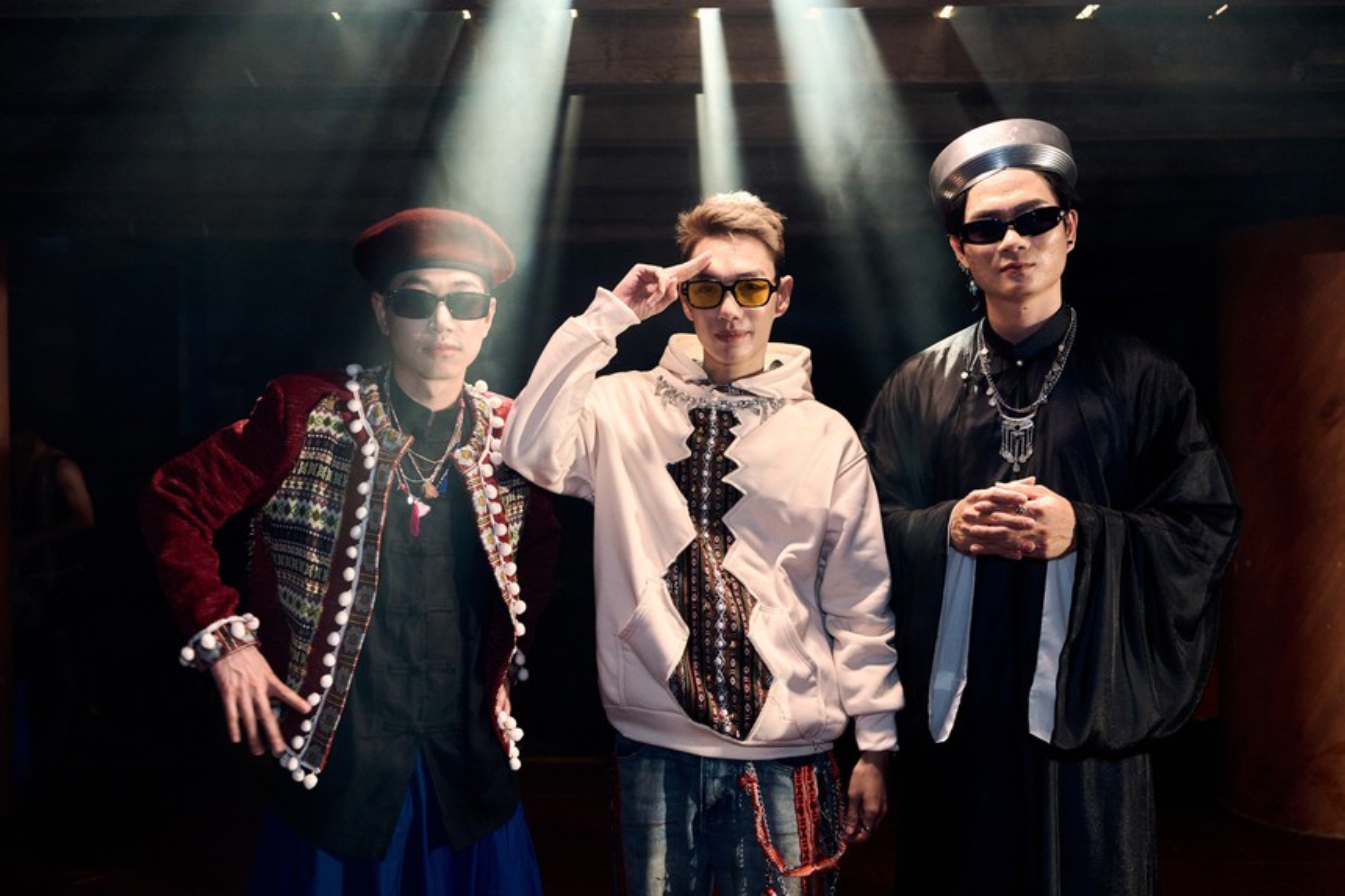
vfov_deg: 37.8
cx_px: 672
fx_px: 1307
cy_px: 448
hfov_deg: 54.4
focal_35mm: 35
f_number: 2.8
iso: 3200
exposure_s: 1/125
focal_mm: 35
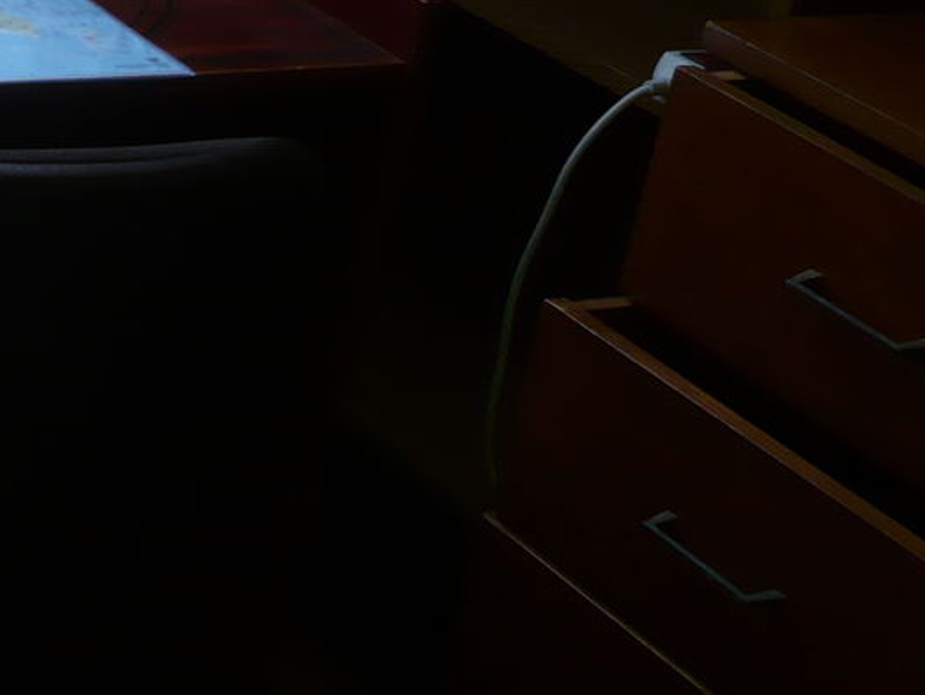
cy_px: 51
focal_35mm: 107
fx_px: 2861
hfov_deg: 16.9
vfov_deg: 13.7
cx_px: -384
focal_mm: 5.8
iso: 100
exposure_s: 1/100
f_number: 2.8
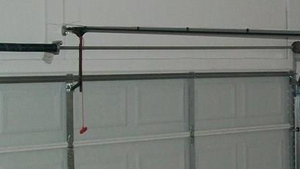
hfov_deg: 20.6
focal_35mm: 100
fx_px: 795
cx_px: 307
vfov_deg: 12.1
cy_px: 120
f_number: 2.7
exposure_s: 1/60
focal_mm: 6
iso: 160
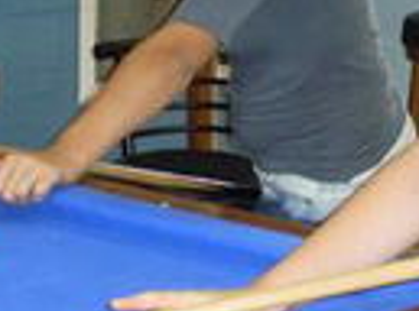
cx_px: 380
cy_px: -26
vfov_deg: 8.0
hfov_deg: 10.8
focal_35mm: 183
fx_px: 2209
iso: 200
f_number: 3.5
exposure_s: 1/45
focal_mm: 8.1
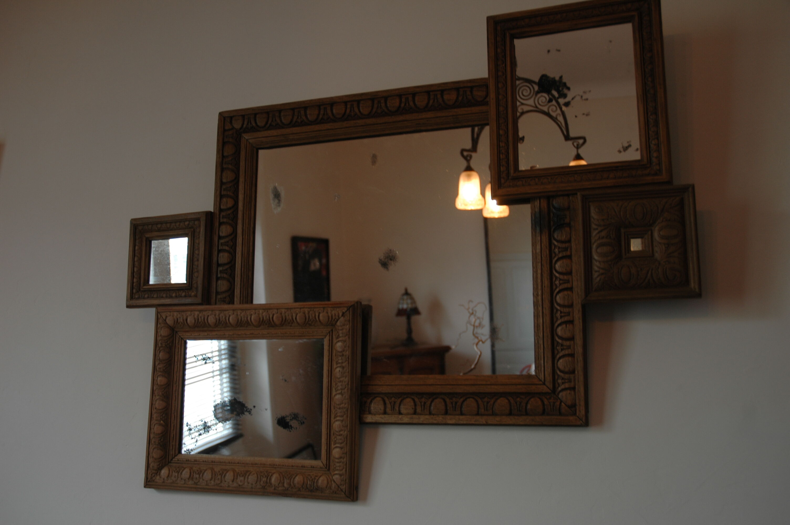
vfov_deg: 35.4
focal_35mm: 38
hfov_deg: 51.3
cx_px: 395
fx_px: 822
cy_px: 262
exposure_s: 1/15
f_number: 3.8
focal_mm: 25
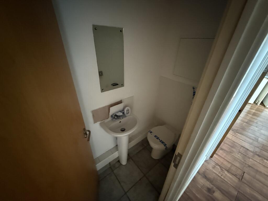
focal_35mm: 14
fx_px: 108
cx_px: 134
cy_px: 100
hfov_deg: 102.1
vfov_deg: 85.7
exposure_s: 1/33
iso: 1600
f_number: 2.2
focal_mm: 2.22
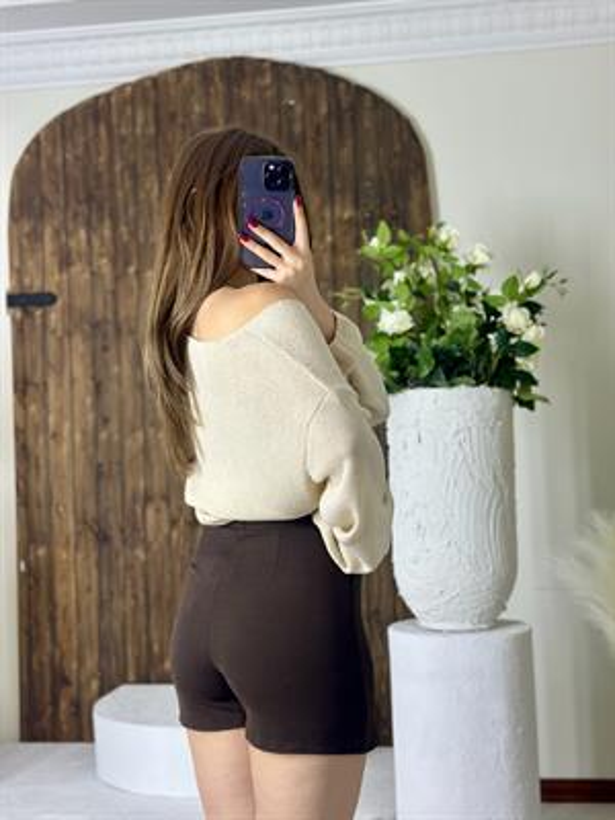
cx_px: 308
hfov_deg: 30.3
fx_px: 1137
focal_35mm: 48
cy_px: 410
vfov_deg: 39.7
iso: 80
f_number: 1.78
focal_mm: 6.86
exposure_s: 1/234
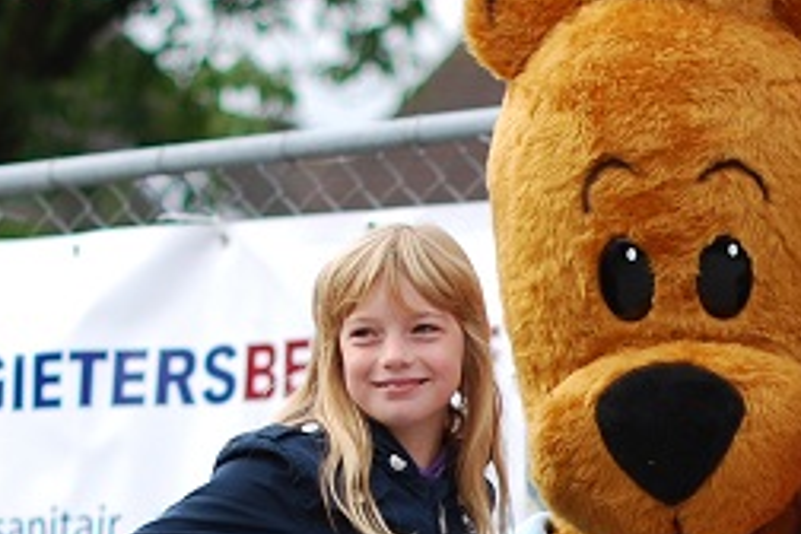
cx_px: 737
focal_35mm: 289
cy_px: 582
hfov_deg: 7.1
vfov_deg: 4.7
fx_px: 6430
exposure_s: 1/1250
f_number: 2
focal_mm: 50
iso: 100
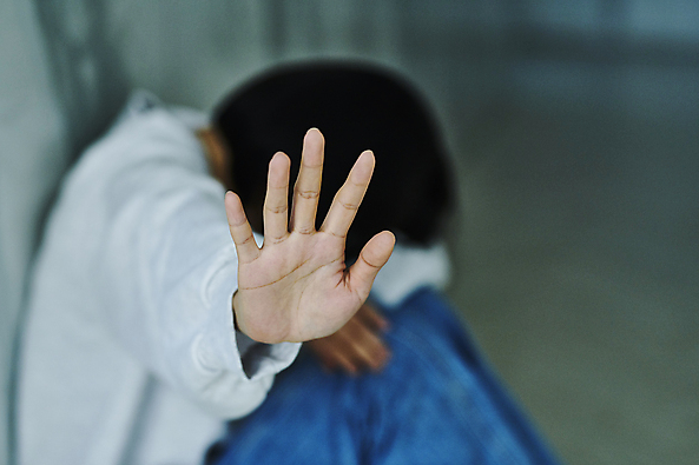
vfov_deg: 15.9
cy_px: 233
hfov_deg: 23.7
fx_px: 1669
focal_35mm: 86
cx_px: 348
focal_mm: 85
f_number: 2.2
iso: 1000
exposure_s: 1/100
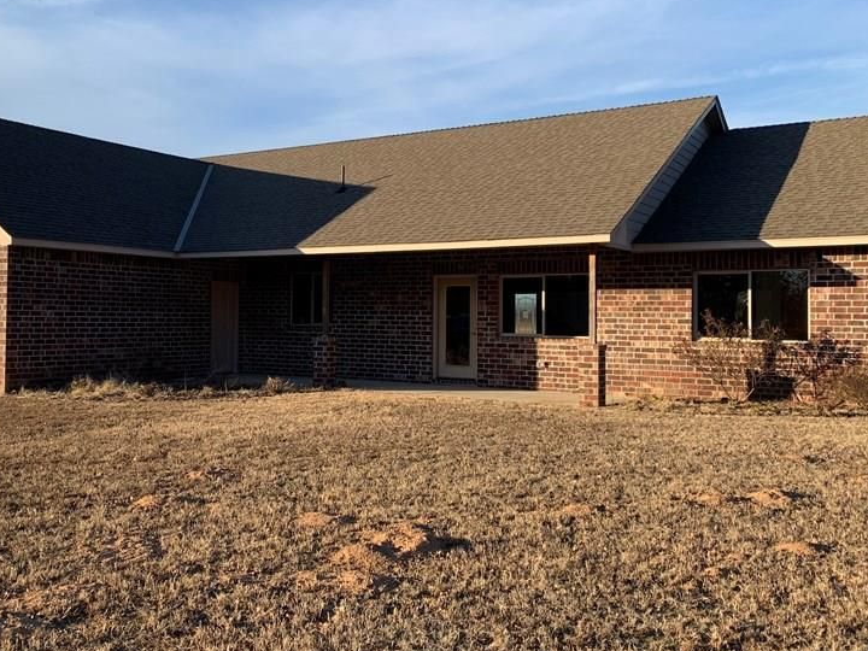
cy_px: 300
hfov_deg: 49.7
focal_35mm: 37
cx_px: 335
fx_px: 928
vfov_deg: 38.6
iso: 25
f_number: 1.8
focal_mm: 4.25
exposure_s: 1/1111
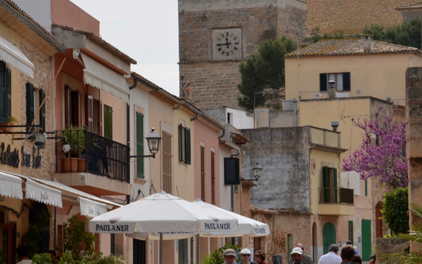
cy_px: 102
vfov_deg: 7.4
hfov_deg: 11.7
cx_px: 350
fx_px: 2048
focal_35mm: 178
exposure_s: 1/200
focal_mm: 50
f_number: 11
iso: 100
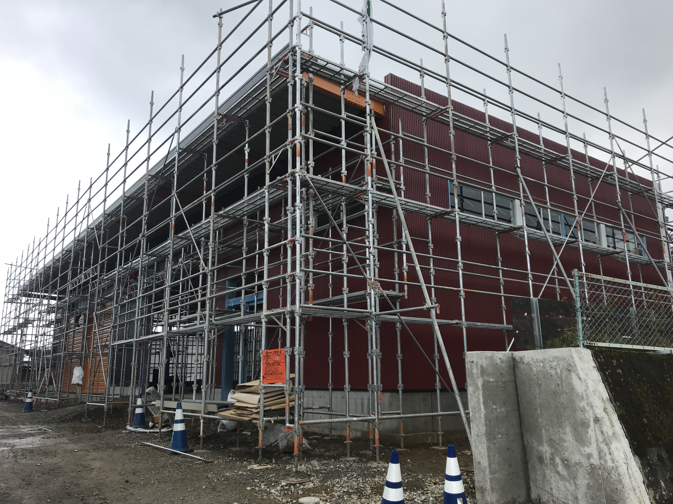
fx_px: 544
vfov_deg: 49.7
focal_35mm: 28
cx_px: 336
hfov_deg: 63.4
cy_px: 252
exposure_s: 1/736
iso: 20
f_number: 1.8
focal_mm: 3.99
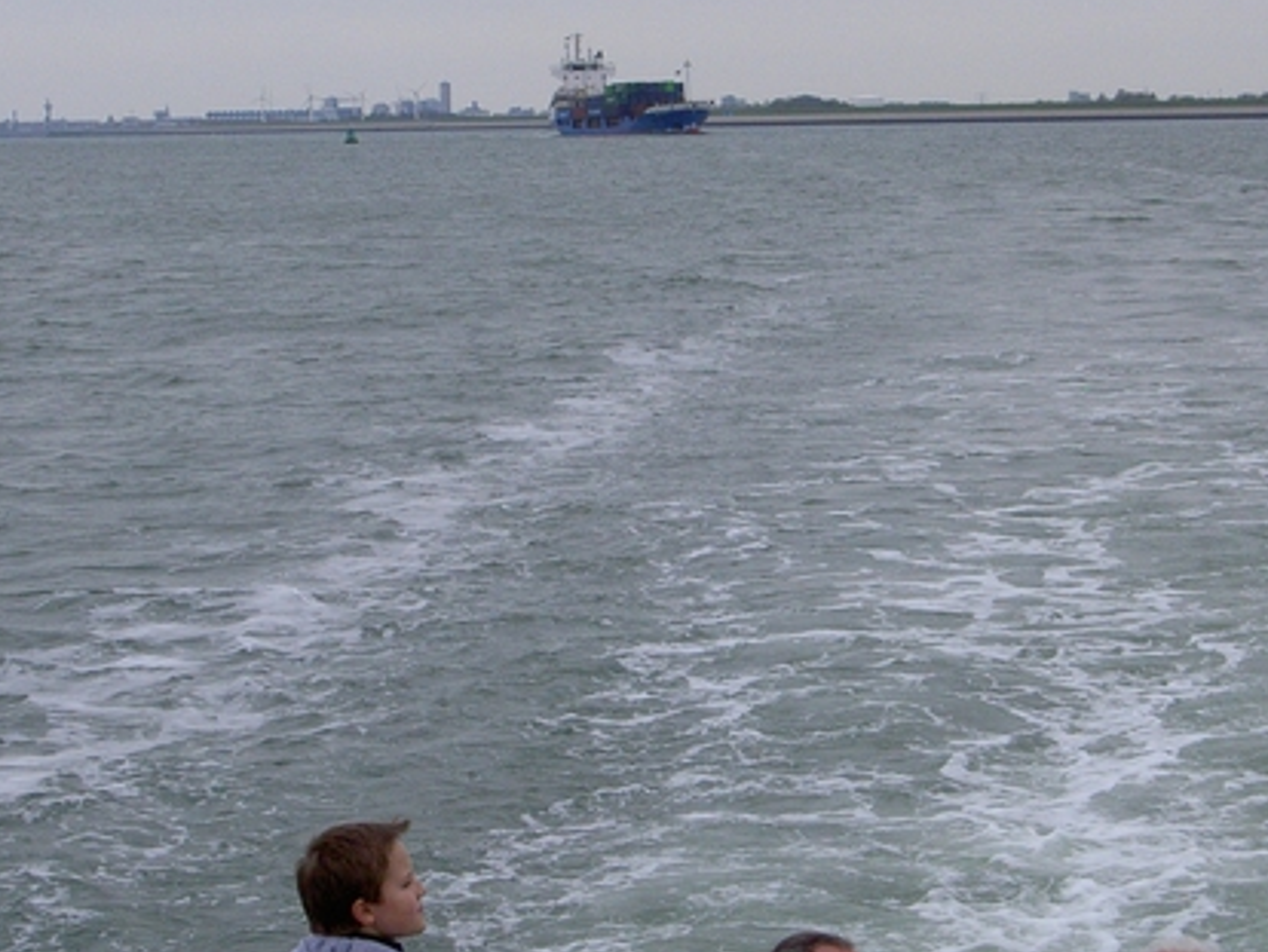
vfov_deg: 14.8
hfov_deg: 19.6
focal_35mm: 100
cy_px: 481
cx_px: 662
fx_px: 3665
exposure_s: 1/500
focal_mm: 14.2
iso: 200
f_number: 6.1
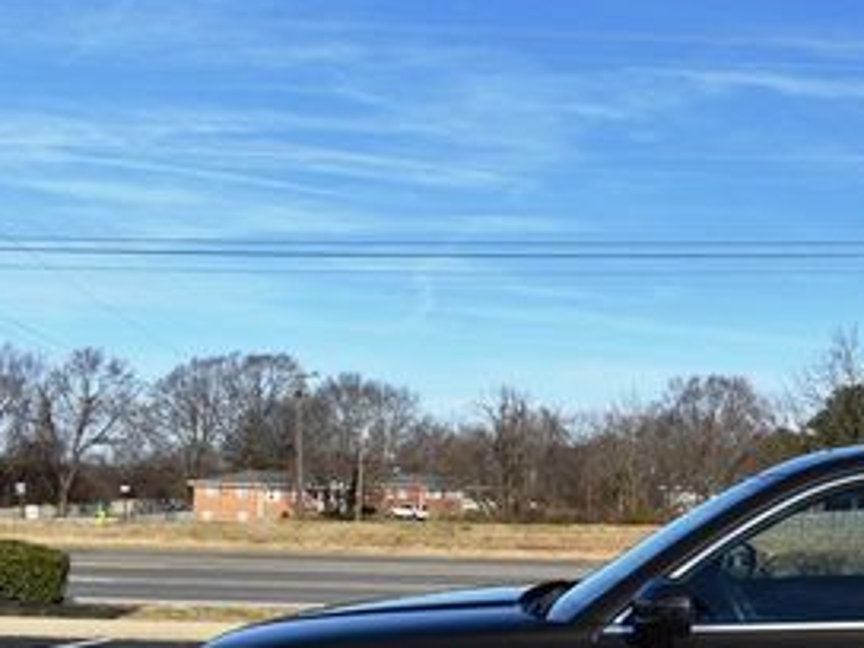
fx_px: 1523
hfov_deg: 28.6
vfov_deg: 23.9
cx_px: 959
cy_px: 415
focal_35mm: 61
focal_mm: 18
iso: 100
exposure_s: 1/400
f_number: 10
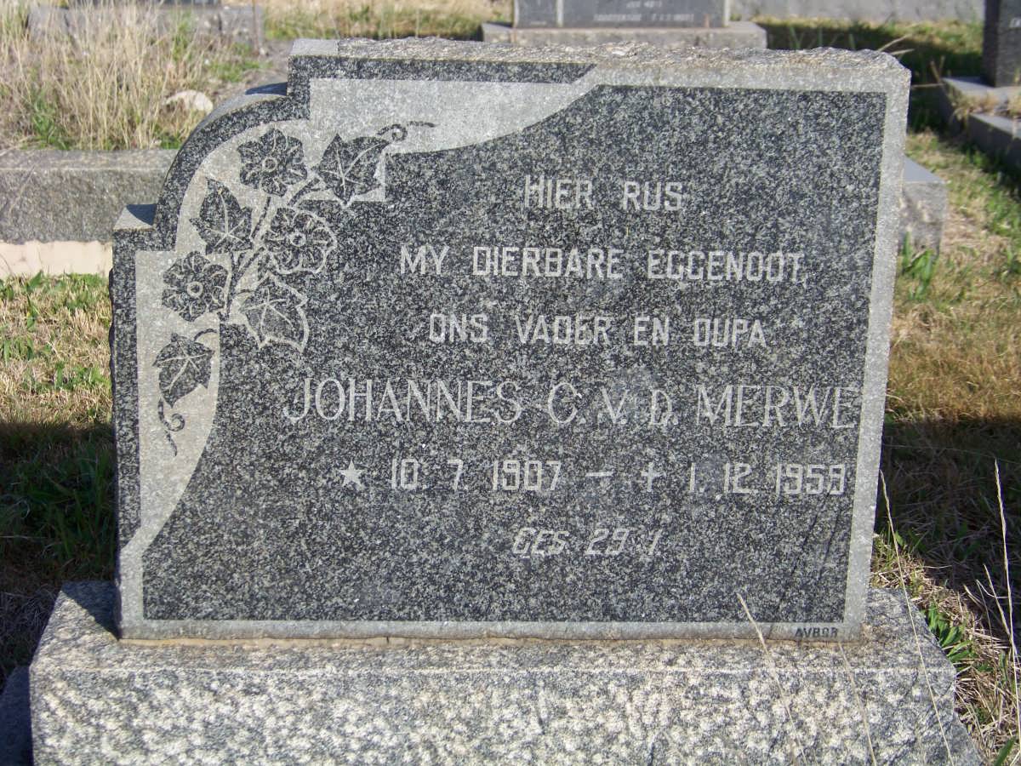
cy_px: 383
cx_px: 510
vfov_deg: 21.0
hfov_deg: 27.8
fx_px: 2065
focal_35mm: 70
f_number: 3.2
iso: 64
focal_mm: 11.7
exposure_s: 1/800
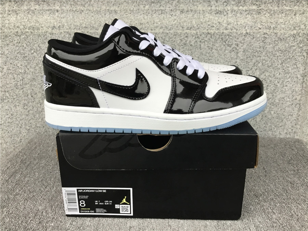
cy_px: 116
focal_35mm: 31
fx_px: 276
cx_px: 154
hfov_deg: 58.4
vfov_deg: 45.4
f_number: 2.4
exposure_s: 1/30
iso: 32
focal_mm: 3.3
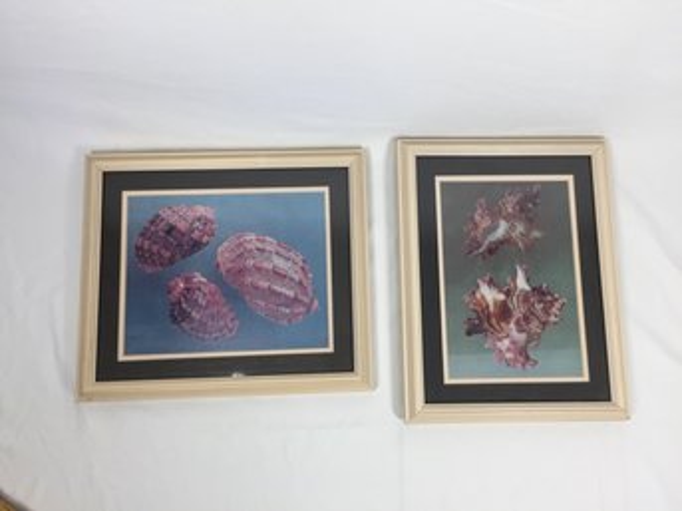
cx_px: 341
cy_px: 256
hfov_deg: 61.7
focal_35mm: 29
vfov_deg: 48.2
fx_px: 571
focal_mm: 4.15
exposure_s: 1/120
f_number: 2.2
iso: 40
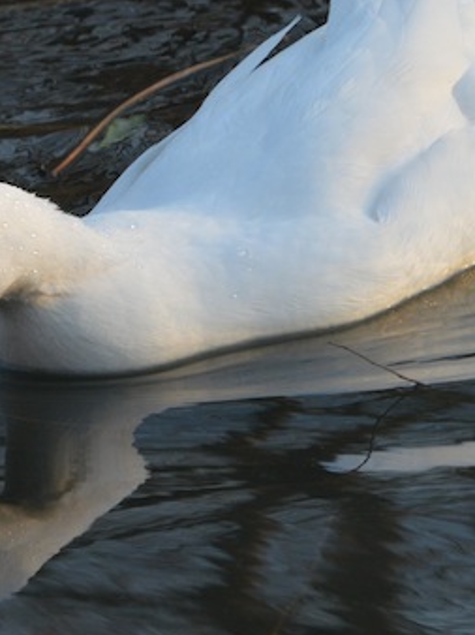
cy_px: 249
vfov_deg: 3.4
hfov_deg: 2.5
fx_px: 10680
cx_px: 86
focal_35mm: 583
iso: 1600
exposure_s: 1/320
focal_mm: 200
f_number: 9
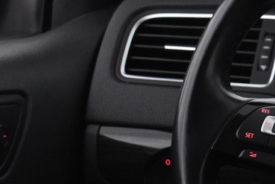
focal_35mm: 165
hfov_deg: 11.8
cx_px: 437
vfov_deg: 8.3
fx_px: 1259
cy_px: 132
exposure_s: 1/50
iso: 2500
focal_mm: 31
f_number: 4.2
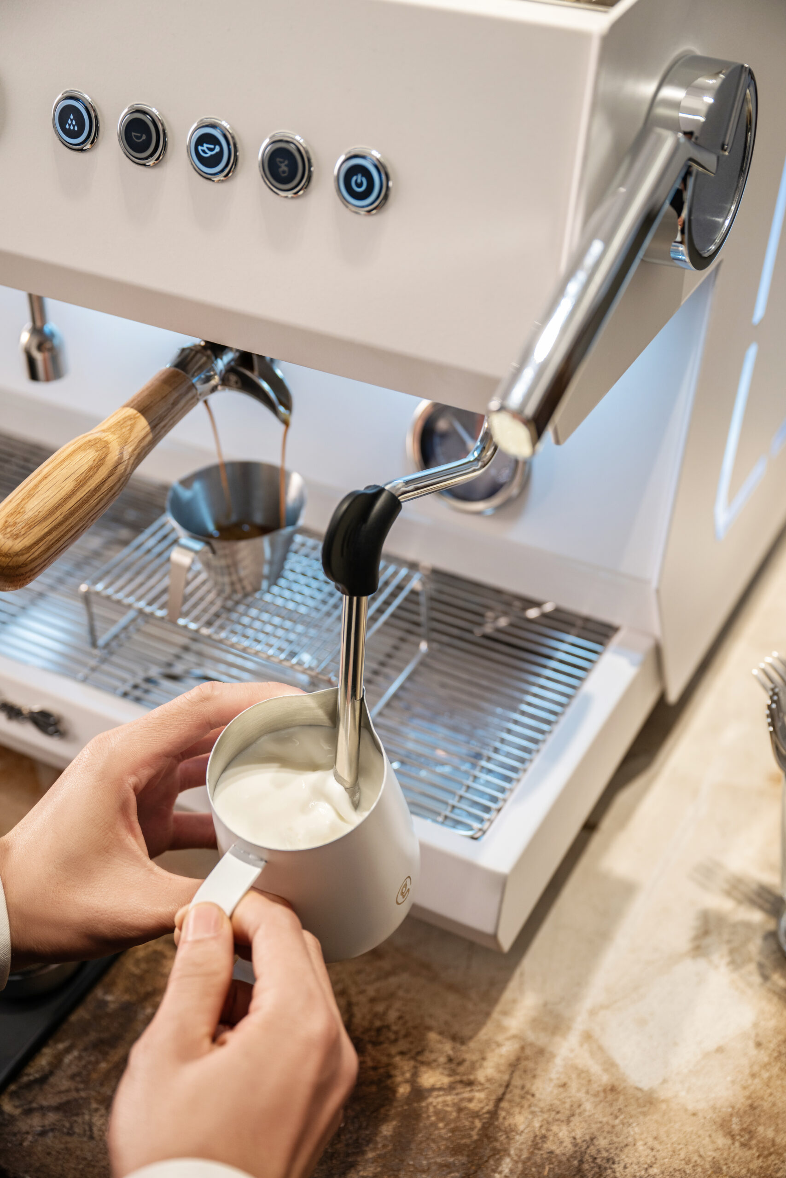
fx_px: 1506
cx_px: 393
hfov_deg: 29.2
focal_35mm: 46
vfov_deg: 42.7
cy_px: 589
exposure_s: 1/125
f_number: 3.5
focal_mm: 46
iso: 320
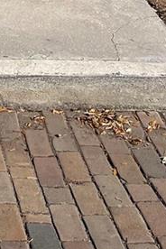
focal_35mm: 113
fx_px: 782
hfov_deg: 11.5
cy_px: -283
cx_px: -101
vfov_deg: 14.3
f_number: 1.6
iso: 32
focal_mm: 5.1
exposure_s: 1/4202
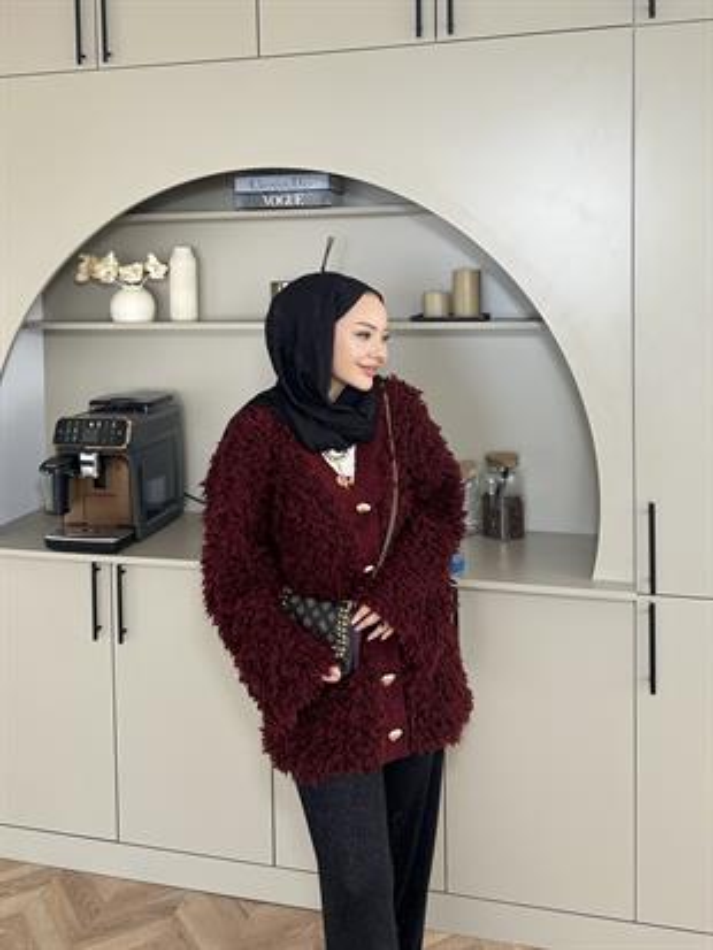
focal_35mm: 24
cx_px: 356
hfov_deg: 56.8
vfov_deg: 71.6
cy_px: 475
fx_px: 659
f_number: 1.78
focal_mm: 6.86
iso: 125
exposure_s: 1/121
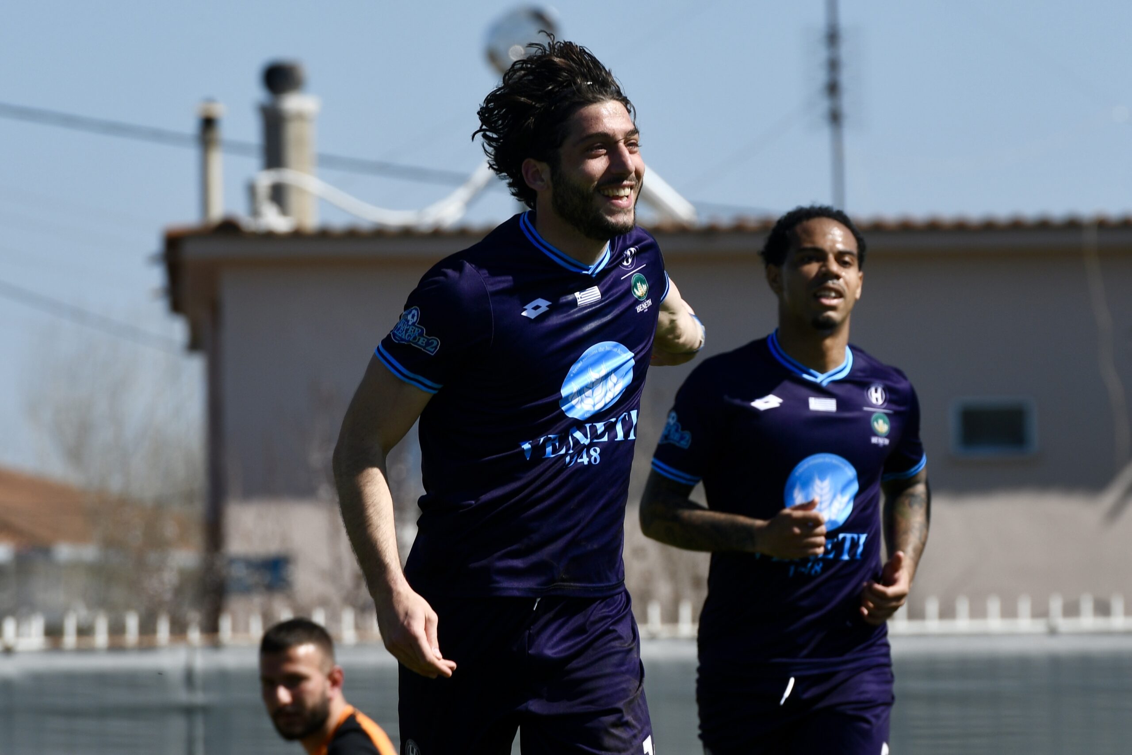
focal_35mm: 300
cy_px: 378
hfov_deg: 6.9
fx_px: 9433
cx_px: 566
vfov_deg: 4.6
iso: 100
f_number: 5.6
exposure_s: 1/800
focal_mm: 200
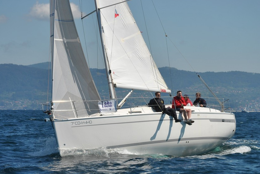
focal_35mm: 139
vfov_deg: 9.9
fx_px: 1003
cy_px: 103
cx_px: 122
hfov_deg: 14.8
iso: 100
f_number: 7.1
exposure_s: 1/800
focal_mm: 75
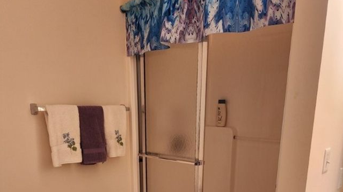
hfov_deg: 58.0
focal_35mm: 34
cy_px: 186
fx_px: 309
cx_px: 173
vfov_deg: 32.3
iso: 250
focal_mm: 5.4
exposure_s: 1/120
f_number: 1.8
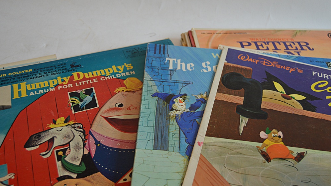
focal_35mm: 41
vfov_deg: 29.0
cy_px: 93
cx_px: 166
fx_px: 360
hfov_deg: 49.4
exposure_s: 1/60
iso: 400
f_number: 4
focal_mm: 26
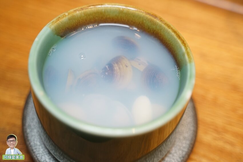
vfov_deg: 23.0
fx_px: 398
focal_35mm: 59
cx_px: 122
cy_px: 81
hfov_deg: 33.9
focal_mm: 59
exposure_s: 1/60
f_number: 2.8
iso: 800
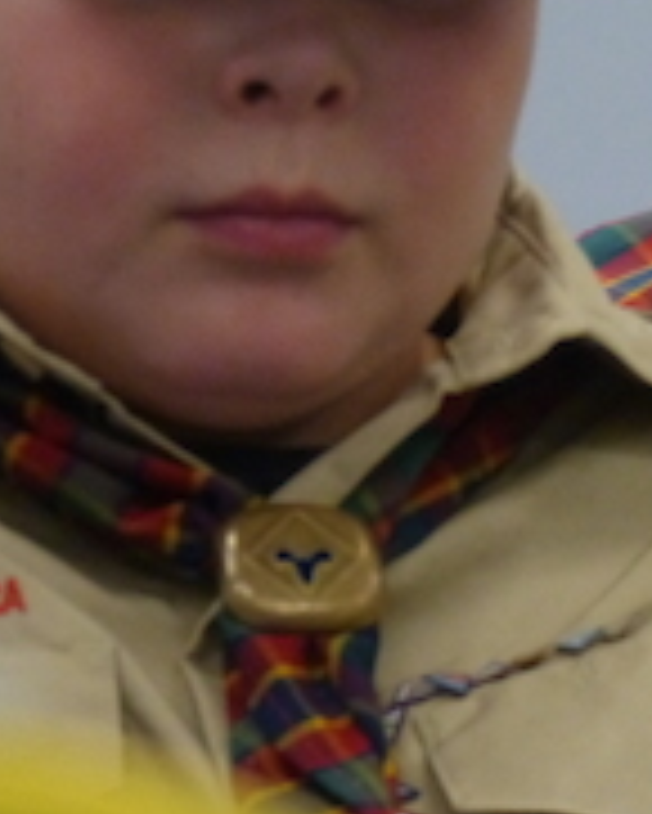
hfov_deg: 2.0
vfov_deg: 2.5
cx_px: 11
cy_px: 184
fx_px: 18582
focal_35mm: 771
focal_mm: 48.3
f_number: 2.8
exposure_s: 1/20
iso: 400
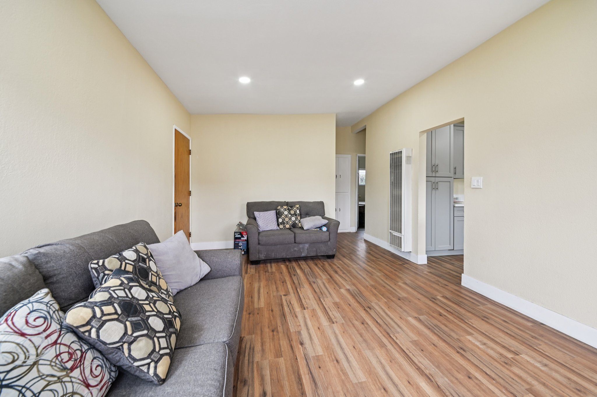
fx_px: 215
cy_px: 198
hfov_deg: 108.4
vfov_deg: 85.3
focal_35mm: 13
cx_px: 298
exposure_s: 1/10
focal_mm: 13
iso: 250
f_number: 8
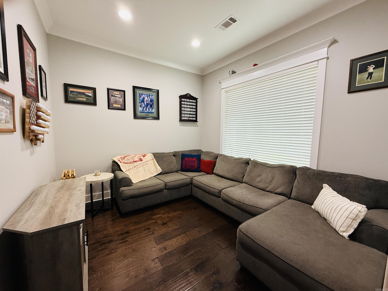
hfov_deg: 102.1
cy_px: 146
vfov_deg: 85.7
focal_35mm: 14
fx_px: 157
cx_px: 194
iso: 200
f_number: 2.2
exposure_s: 1/60
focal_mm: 2.22
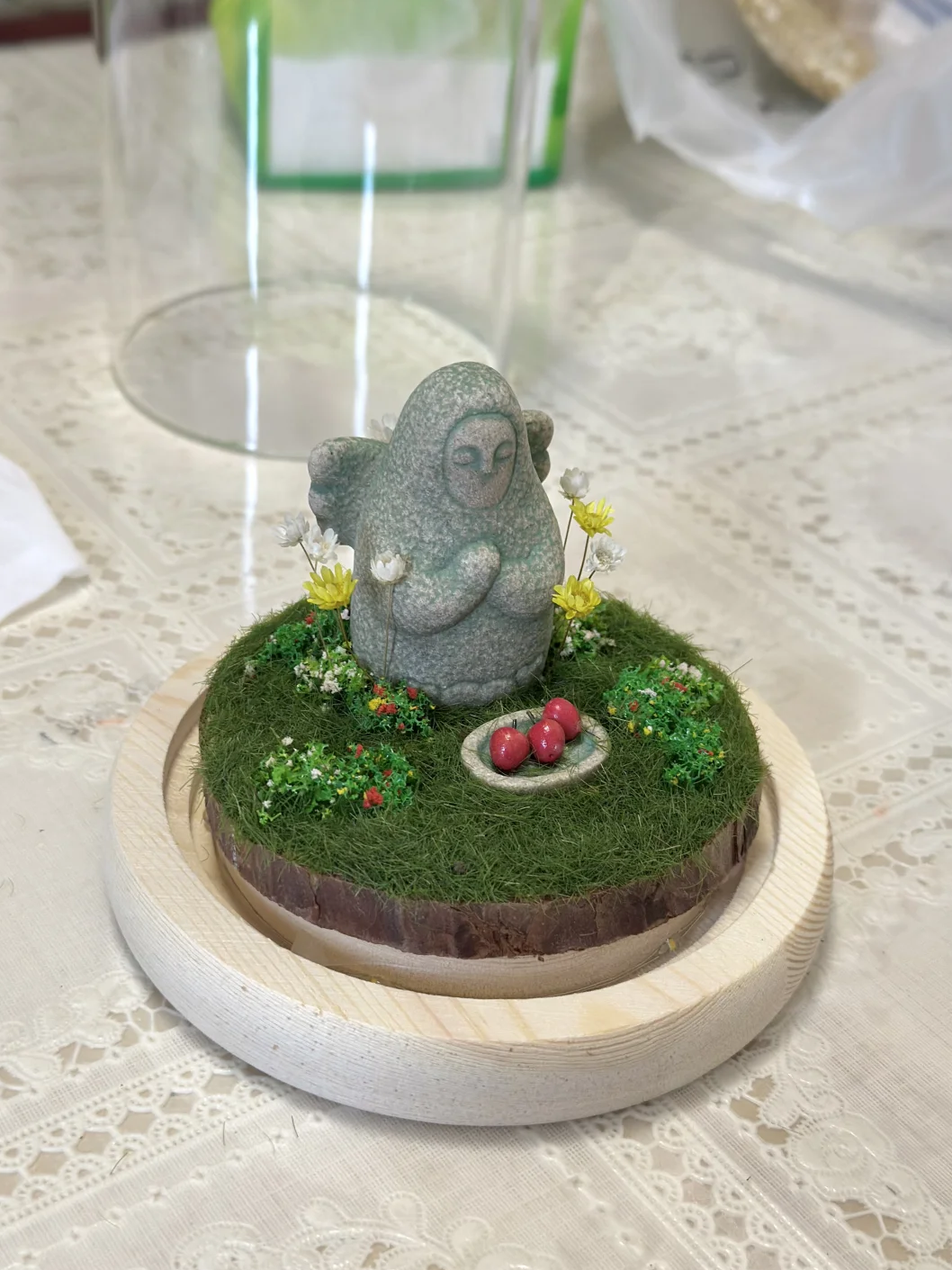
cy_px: 646
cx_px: 472
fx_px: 1797
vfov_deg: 38.9
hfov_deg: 29.7
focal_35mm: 49
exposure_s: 1/60
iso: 160
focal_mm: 6.86
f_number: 1.78
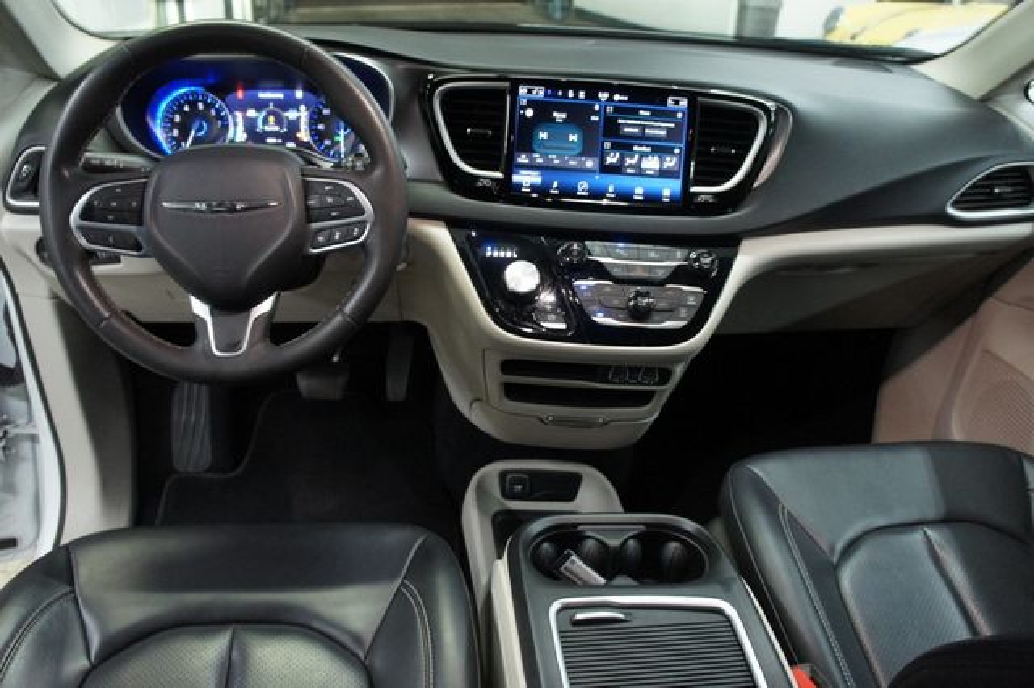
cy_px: 344
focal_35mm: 27
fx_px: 775
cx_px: 517
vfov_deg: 47.9
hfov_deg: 67.4
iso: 1600
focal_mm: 18
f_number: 3.5
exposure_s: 1/60
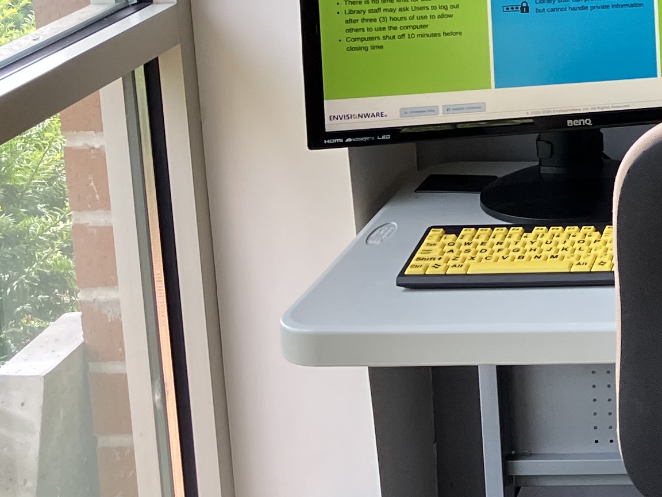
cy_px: -16
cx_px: 1022
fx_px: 1874
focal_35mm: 98
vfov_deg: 14.8
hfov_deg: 17.7
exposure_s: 1/120
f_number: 1.8
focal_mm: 3.99
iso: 80
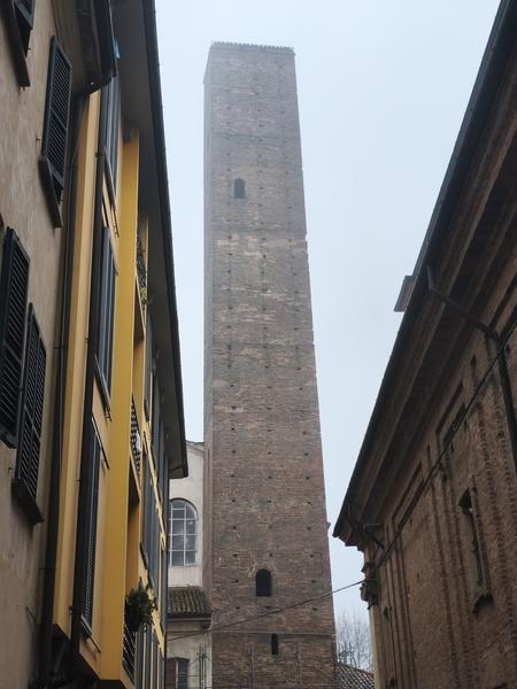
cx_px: 258
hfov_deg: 31.5
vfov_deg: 41.2
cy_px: 344
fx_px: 916
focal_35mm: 46
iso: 250
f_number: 1.65
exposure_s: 1/50
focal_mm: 6.14
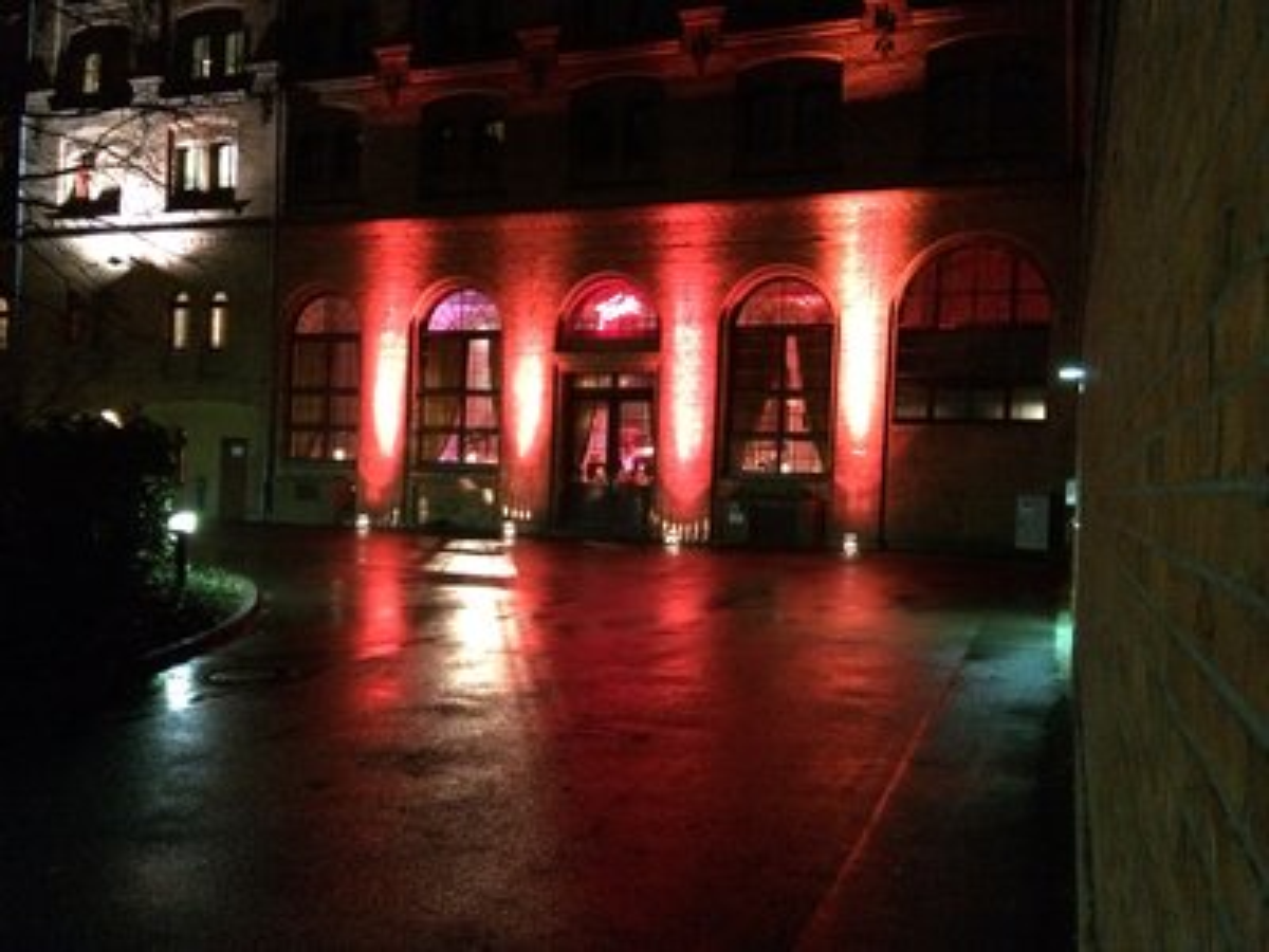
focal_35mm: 29
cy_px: 476
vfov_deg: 48.2
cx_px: 634
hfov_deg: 61.7
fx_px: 1063
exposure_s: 1/15
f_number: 2.2
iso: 2000
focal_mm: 4.15
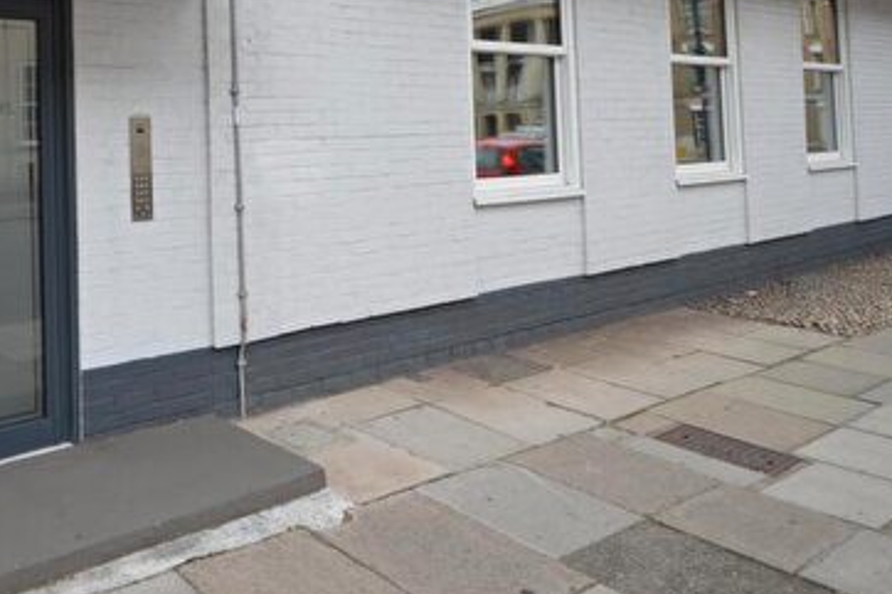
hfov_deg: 55.2
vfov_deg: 42.5
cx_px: 89
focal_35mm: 29
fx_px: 718
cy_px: 101
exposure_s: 1/160
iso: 200
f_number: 6.3
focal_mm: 10
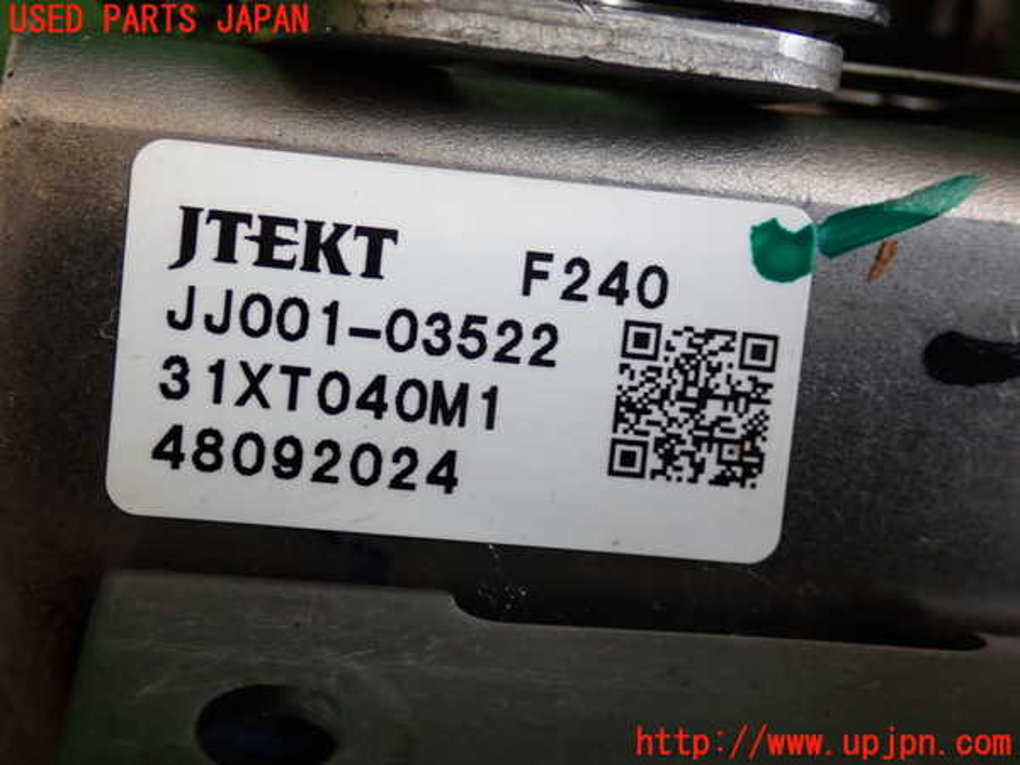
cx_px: 510
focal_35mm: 54
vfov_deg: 27.0
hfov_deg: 35.5
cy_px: 382
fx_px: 1591
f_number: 3.3
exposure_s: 1/50
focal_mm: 9.65
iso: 200
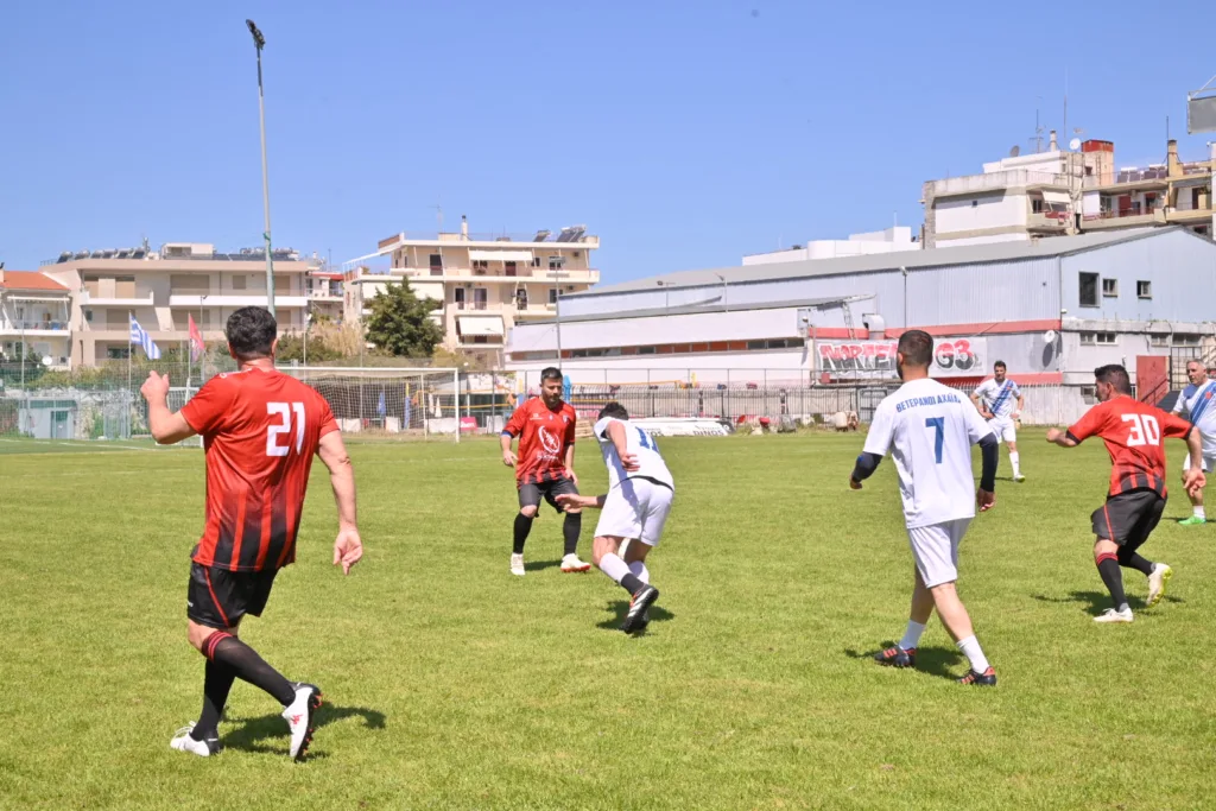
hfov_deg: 37.5
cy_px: 406
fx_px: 1790
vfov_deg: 25.5
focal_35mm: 53
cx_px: 608
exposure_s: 1/800
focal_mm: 53
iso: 400
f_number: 11
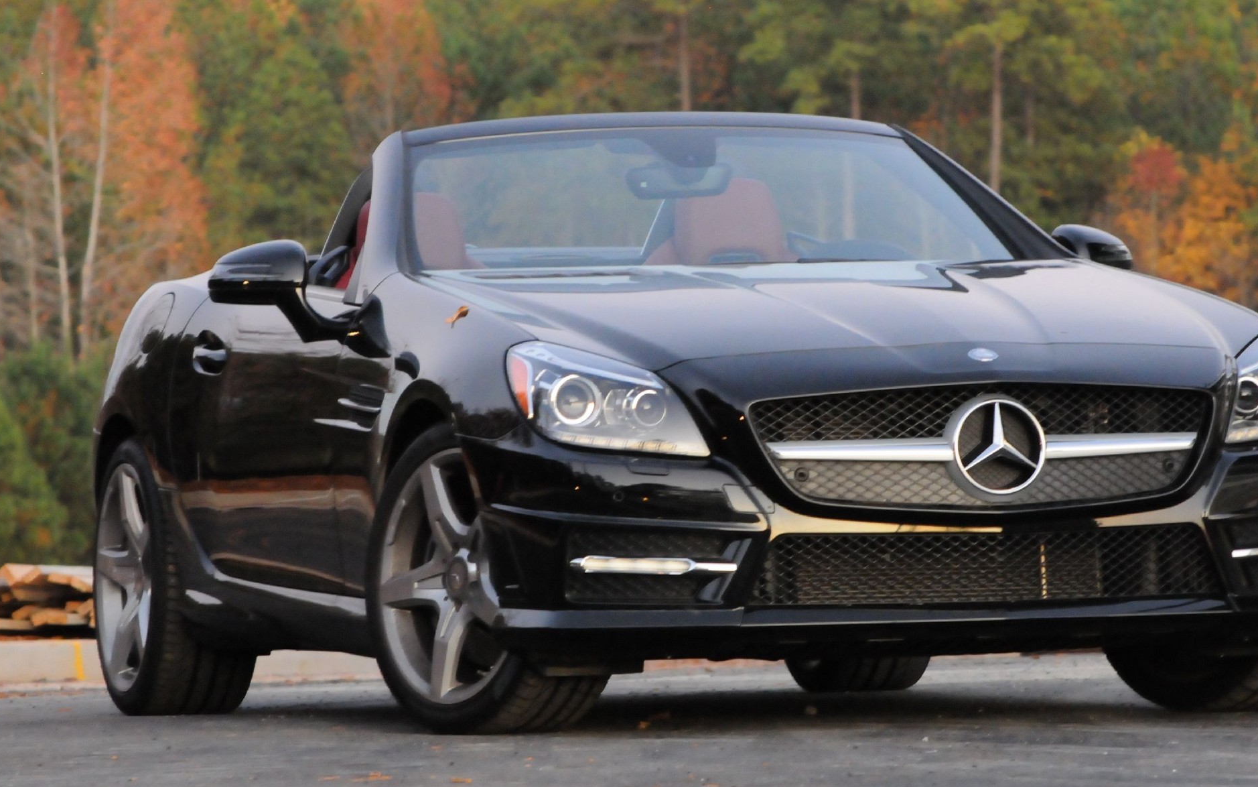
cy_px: 369
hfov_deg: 8.5
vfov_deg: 5.3
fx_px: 8503
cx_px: 721
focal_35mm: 248
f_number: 9
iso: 3200
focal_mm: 122
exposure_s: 1/20
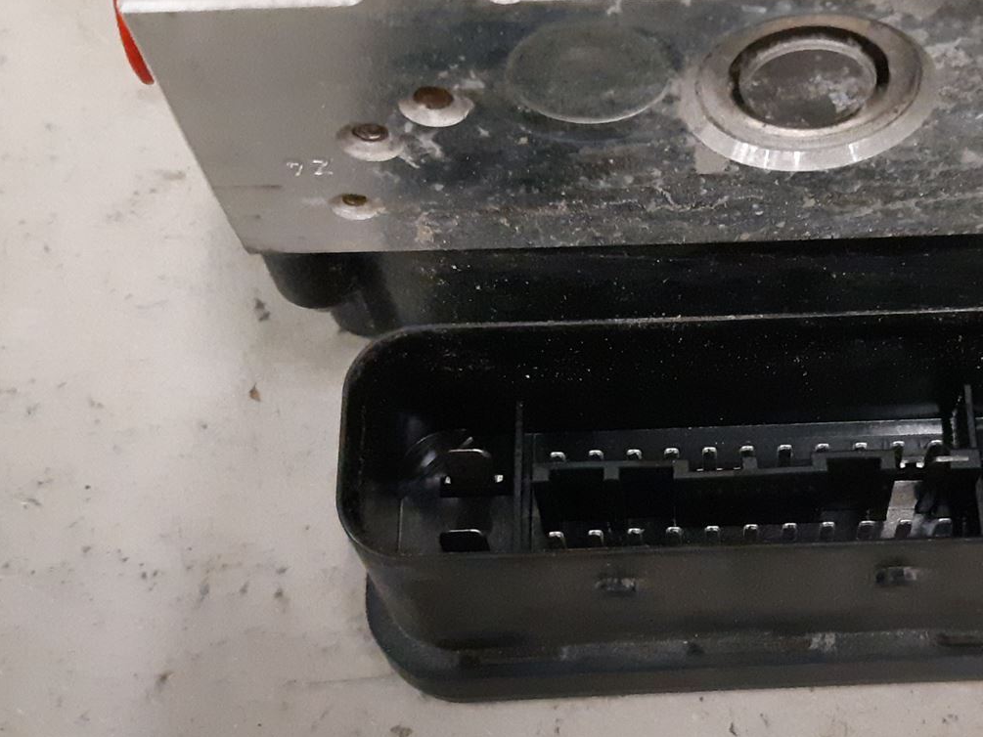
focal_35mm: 53
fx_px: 1505
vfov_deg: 27.5
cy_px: 428
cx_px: 748
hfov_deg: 35.3
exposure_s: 1/153
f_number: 1.7
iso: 800
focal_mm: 3.93
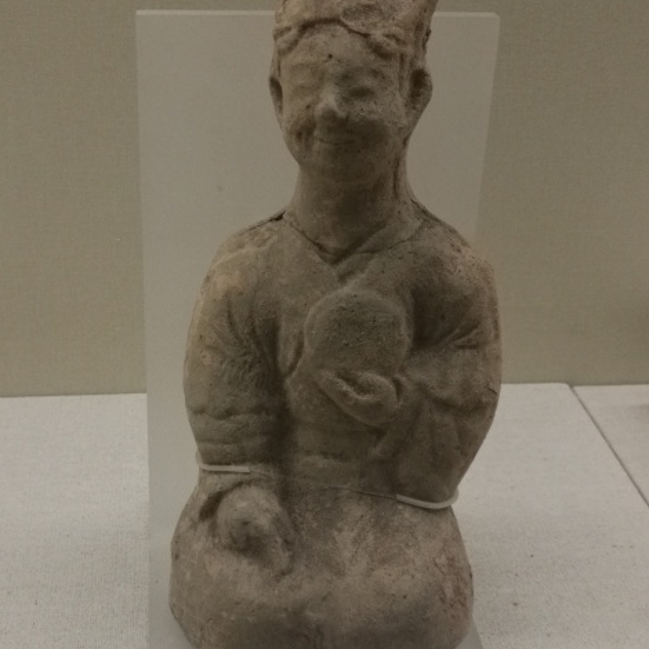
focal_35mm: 52
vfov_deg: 32.8
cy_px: 336
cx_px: 257
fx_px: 1103
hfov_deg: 32.7
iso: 320
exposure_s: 1/25
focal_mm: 4.04
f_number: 2
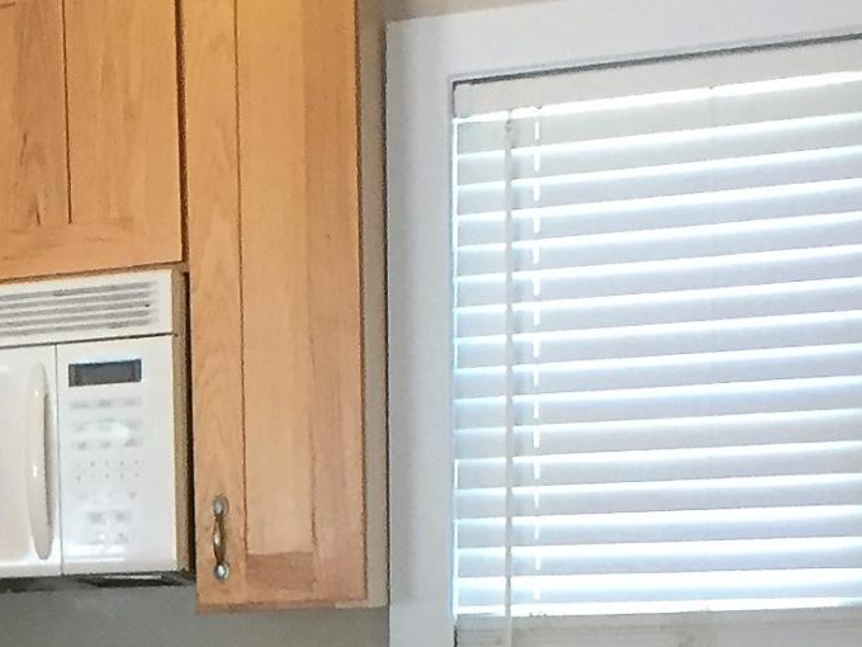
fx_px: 3187
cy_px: 799
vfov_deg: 11.3
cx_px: -203
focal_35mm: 128
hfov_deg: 14.8
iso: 64
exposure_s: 1/30
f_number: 2.2
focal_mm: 4.15
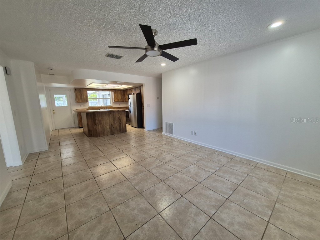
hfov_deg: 106.2
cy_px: 120
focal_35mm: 13
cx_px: 160
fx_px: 120
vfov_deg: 89.9
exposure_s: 1/60
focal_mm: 1.74
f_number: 2.2
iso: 125
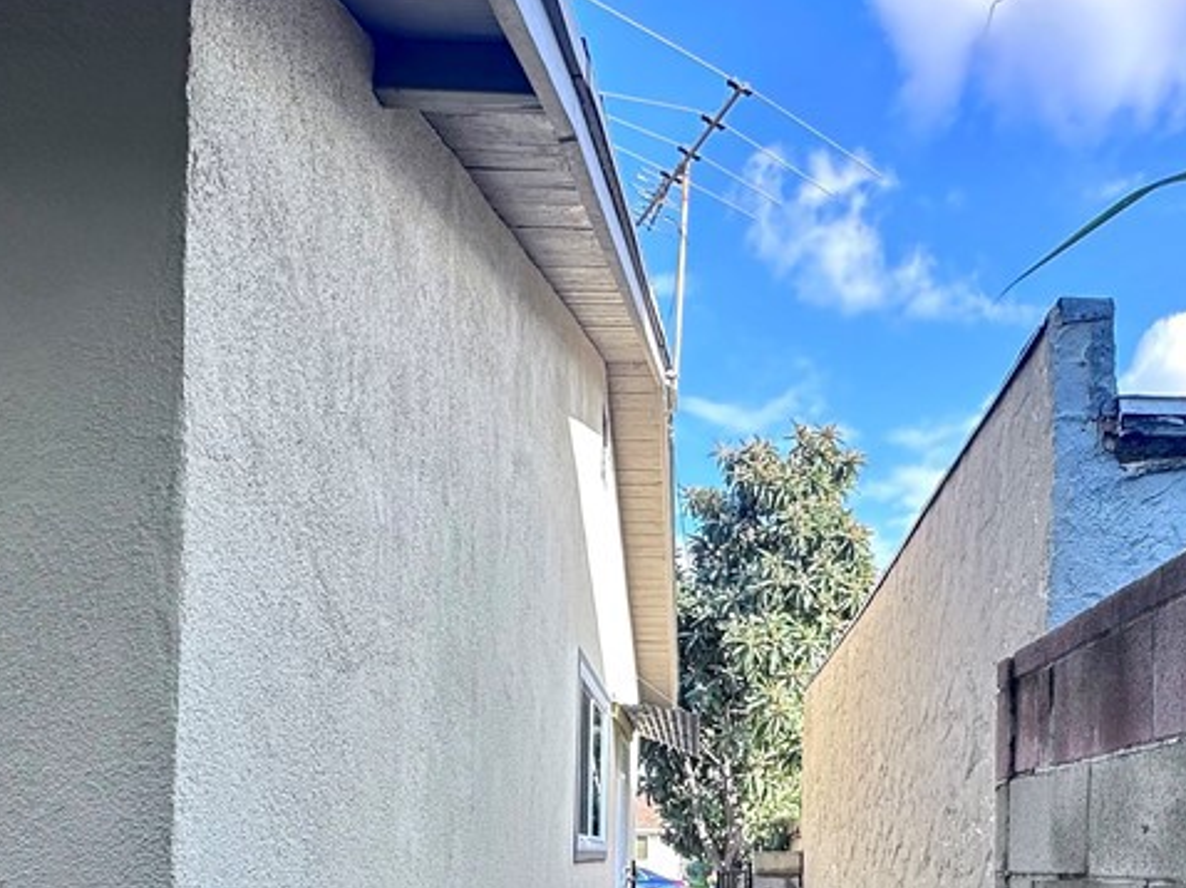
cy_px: 861
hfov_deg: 59.4
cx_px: 722
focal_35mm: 30
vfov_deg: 41.5
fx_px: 1027
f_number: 2.2
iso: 40
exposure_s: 1/237
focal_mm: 2.22
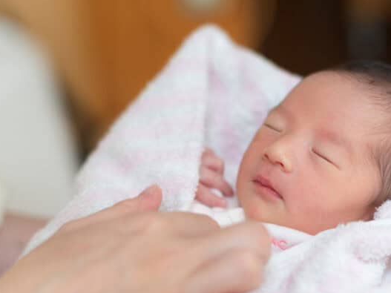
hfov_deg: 22.8
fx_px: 971
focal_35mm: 86
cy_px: 188
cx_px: 213
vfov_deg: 17.1
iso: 200
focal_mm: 58
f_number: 2
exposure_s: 1/125
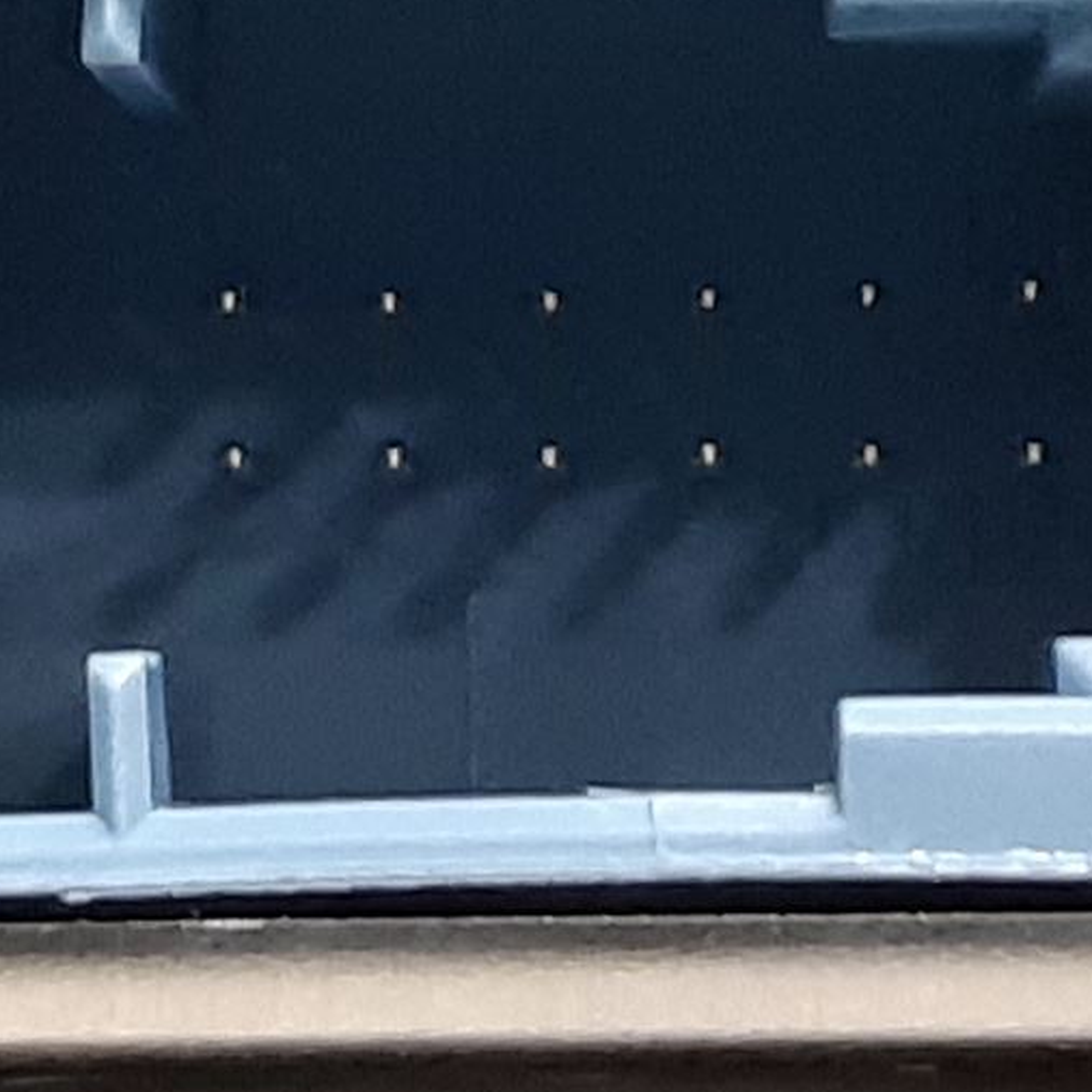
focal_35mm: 93
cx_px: 622
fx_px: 3319
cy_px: 296
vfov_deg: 18.6
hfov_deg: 18.7
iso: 250
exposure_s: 1/33
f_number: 1.7
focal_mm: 3.93
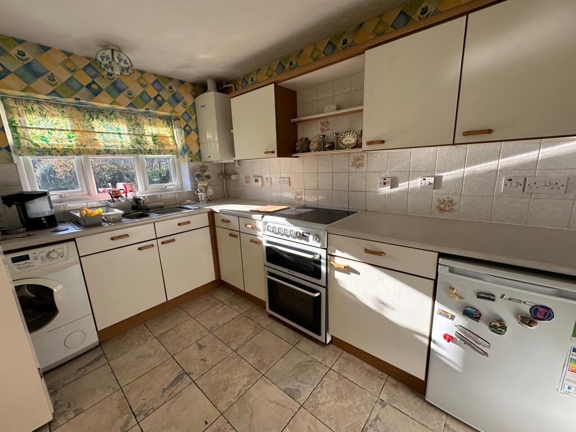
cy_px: 216
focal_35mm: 14
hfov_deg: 102.1
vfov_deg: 85.7
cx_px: 288
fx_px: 233
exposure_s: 1/150
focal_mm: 2.22
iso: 40
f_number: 2.2
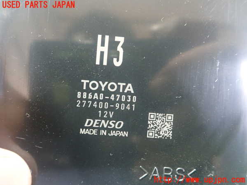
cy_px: 92
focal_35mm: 30
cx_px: 124
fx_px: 214
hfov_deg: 60.0
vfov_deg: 46.8
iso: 800
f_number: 2.3
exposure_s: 1/30
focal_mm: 5.5
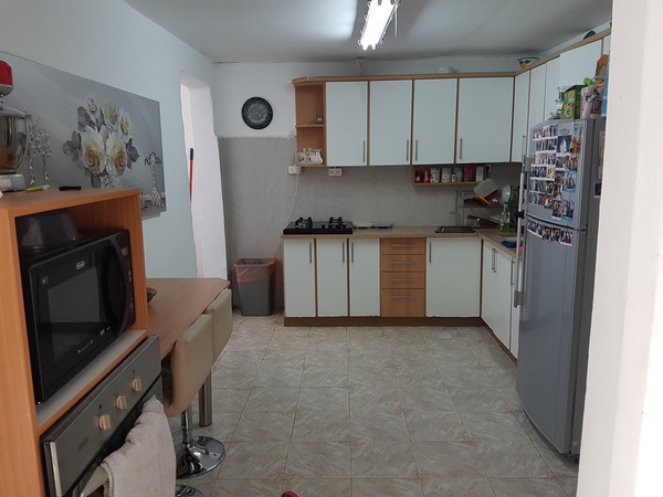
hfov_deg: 67.3
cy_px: 248
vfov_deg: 53.1
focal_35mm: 26
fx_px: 498
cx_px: 332
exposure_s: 1/50
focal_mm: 4.2
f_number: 1.7
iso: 100
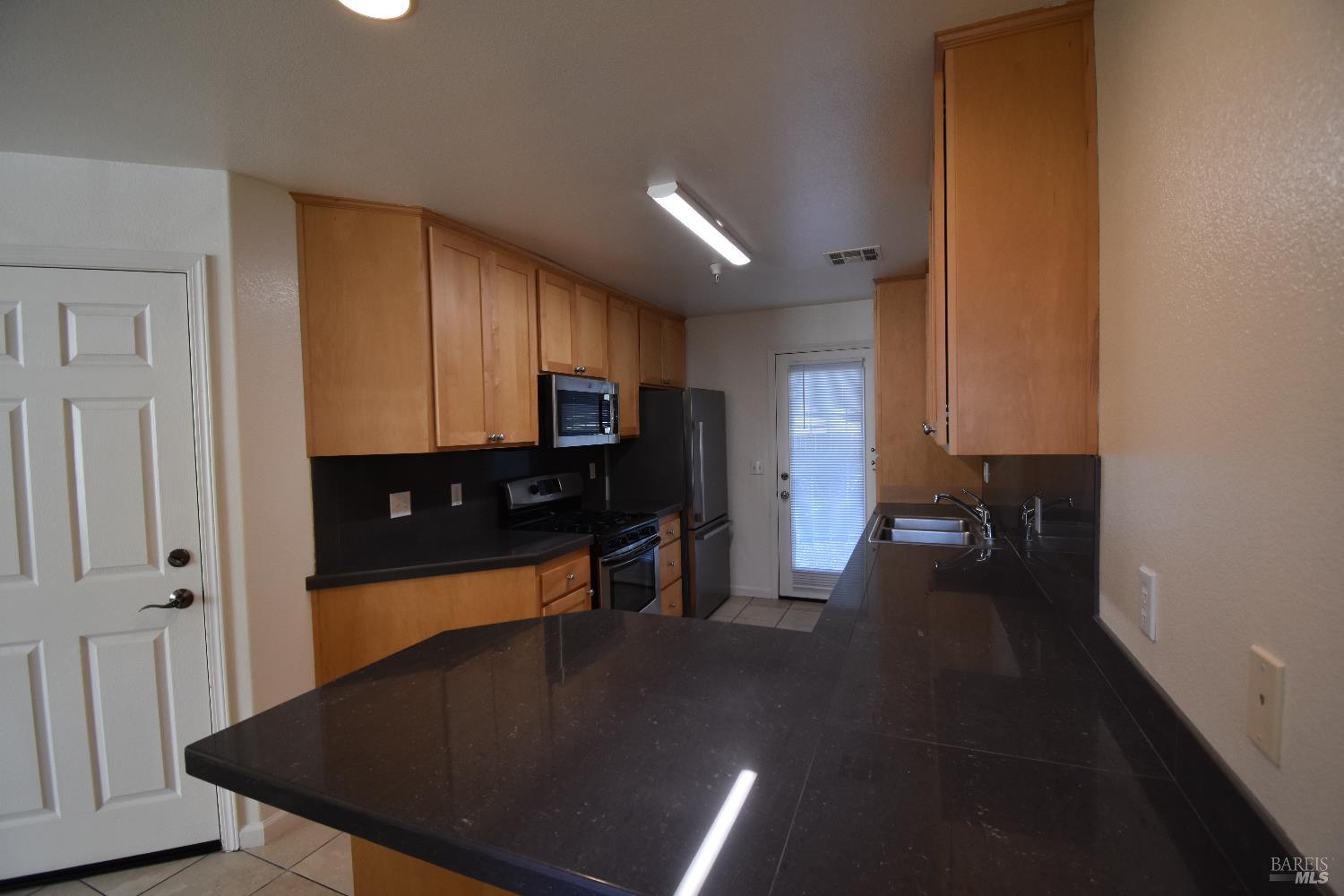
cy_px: 448
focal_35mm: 15
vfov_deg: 77.3
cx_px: 672
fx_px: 560
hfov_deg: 100.4
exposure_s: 1/125
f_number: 5.6
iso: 800
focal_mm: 10
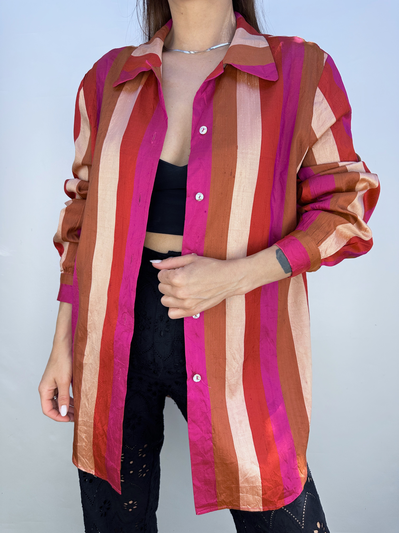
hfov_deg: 56.8
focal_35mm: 24
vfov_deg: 71.6
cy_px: 266
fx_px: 369
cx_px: 200
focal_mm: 6.86
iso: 64
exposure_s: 1/201
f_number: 1.78
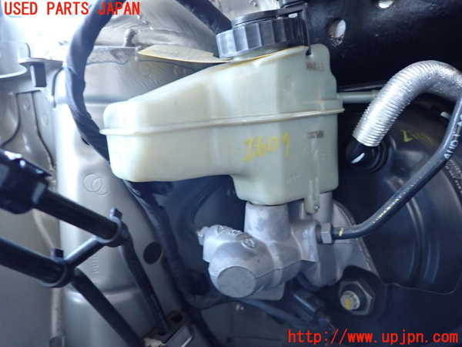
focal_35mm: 25
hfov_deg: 69.4
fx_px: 334
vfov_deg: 54.9
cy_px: 174
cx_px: 231
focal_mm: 4.5
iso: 500
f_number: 2
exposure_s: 1/30
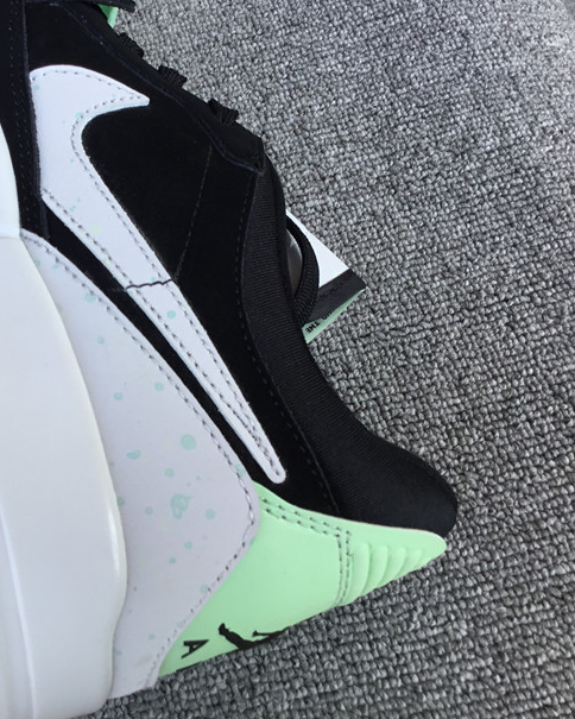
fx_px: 957
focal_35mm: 45
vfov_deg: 41.1
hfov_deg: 32.0
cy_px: 320
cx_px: 74
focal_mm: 3.3
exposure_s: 1/169
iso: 25
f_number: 2.4
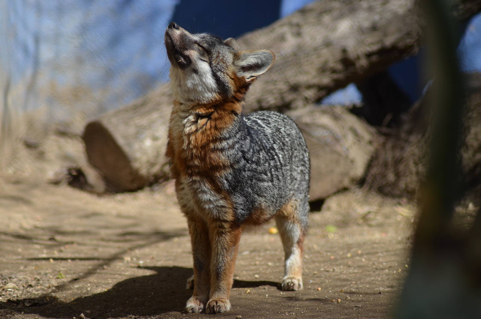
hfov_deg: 9.8
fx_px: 2800
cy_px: 160
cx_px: 240
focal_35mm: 210
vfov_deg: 6.5
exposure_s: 1/1600
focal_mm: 140
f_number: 5
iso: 400
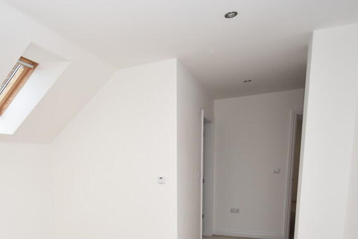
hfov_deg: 65.8
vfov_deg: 44.1
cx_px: 122
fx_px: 268
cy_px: 211
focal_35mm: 27
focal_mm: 10
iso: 280
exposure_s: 1/200
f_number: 5
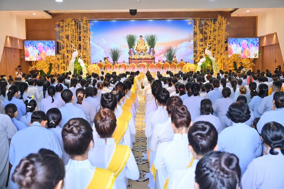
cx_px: 142
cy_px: 94
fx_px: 276
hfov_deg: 54.4
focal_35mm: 35
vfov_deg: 37.8
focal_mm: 35
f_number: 5.6
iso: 1250
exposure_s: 1/80
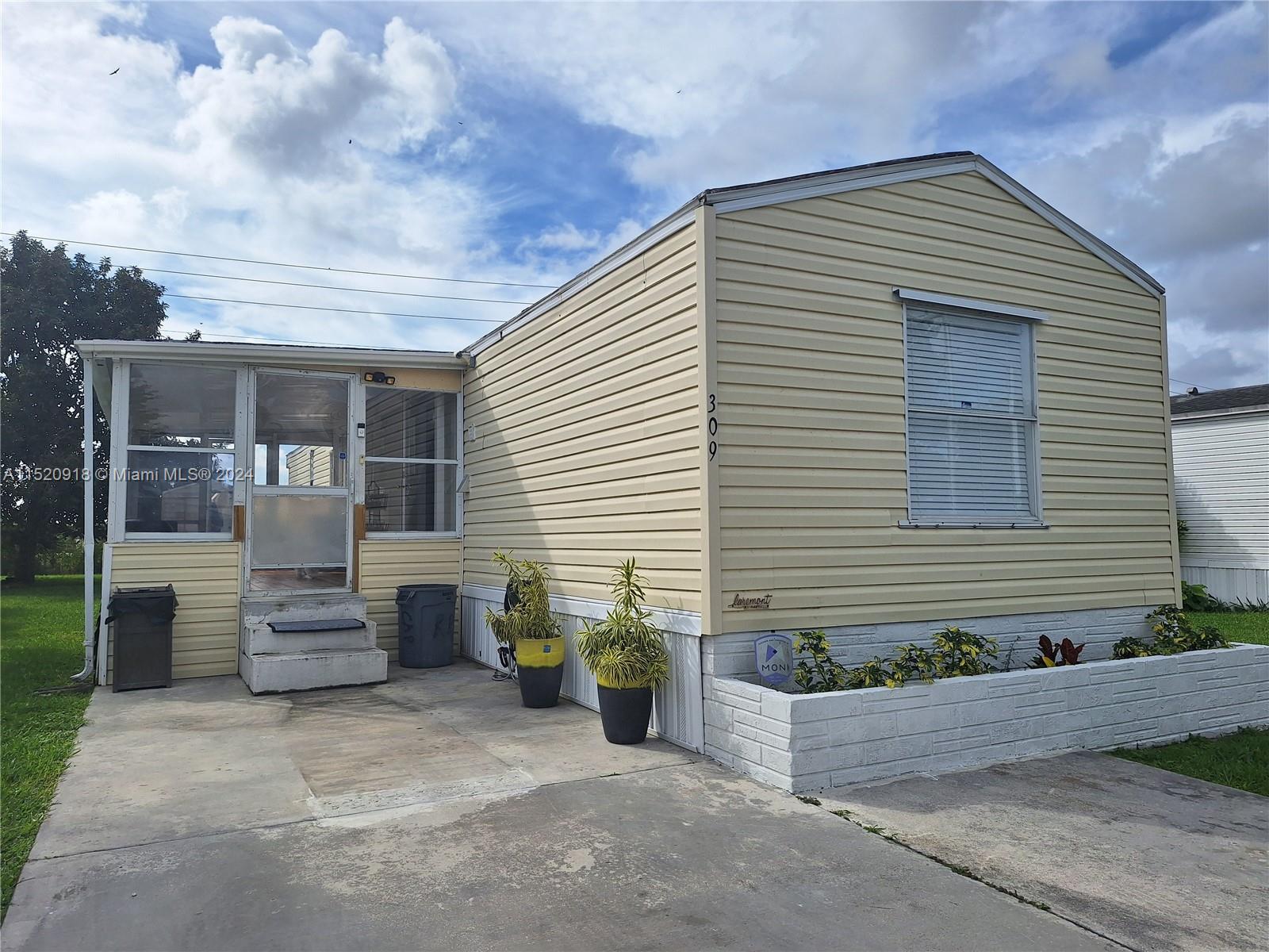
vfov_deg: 58.9
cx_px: 634
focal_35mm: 23
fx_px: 843
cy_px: 476
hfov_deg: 73.9
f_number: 1.8
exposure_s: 1/4854
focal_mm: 5.54
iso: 40
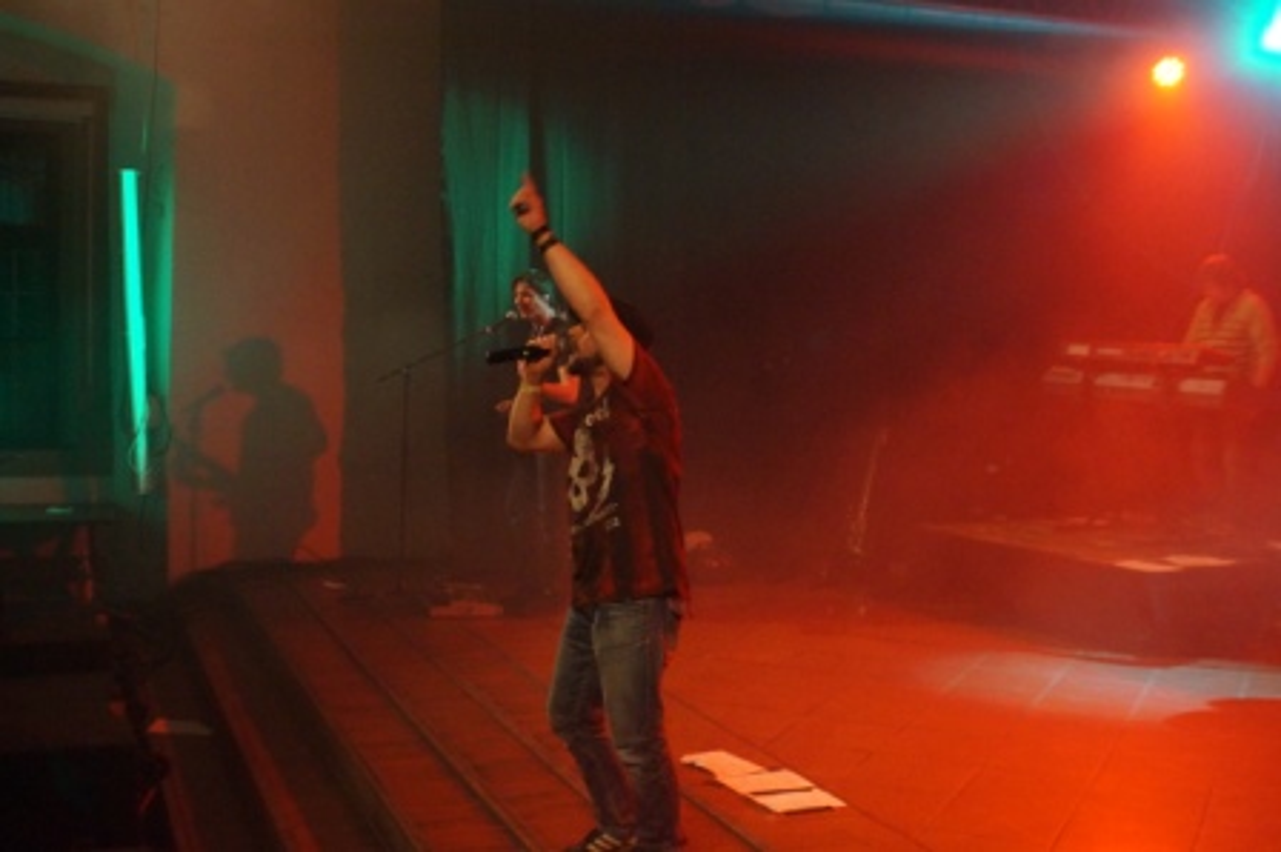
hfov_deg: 46.4
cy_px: 426
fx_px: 1493
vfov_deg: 31.8
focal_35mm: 42
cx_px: 640
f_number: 3.5
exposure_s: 1/60
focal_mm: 28
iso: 3200
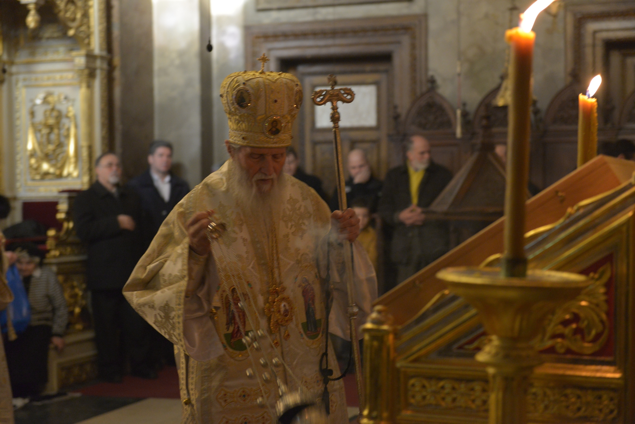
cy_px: 212
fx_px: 1235
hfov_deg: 28.8
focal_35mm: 70
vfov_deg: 19.5
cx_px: 318
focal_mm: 70
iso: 2500
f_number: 3.5
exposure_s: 1/80
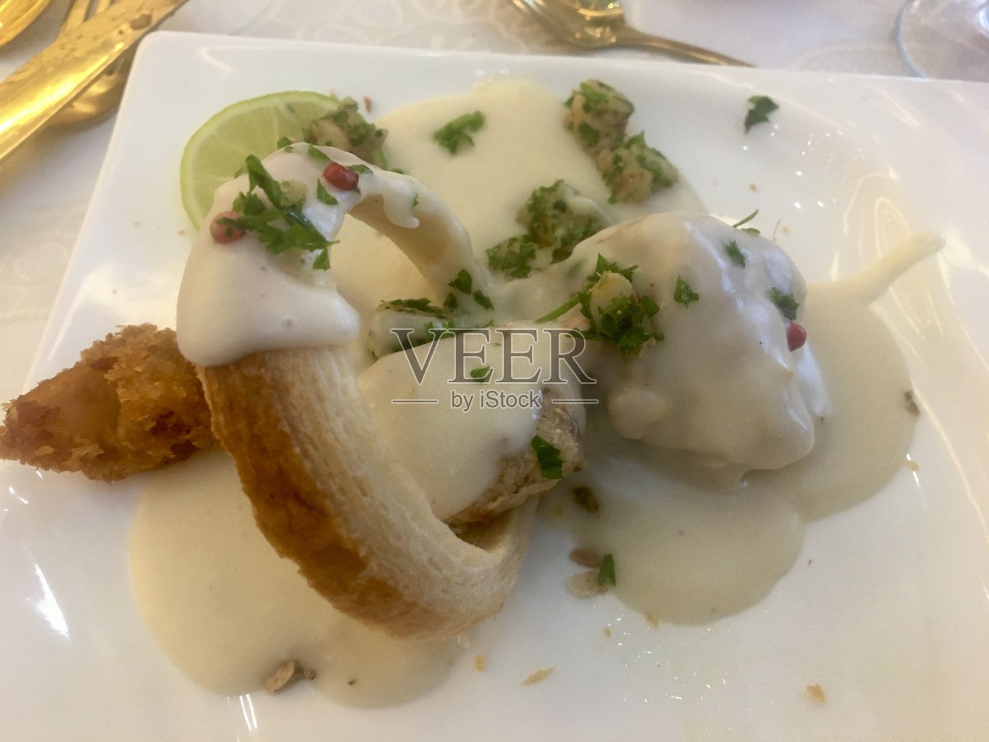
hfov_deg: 61.7
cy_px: 371
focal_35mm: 29
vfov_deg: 48.2
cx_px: 494
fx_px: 829
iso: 160
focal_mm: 4.15
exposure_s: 1/33
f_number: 2.2
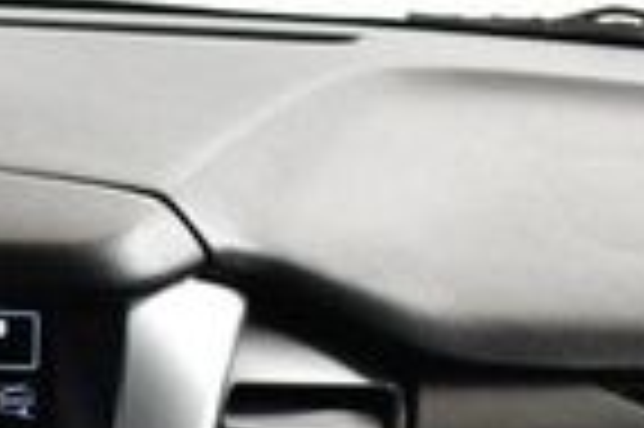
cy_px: 446
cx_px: -194
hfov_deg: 12.4
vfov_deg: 8.5
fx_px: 2877
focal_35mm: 161
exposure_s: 1/100
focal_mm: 18
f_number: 3.5
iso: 3200
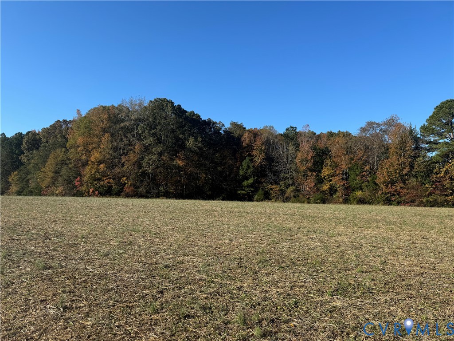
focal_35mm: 24
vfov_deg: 56.8
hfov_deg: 71.6
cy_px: 170
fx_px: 315
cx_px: 227
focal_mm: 6.76
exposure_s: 1/2833
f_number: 1.78
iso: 80
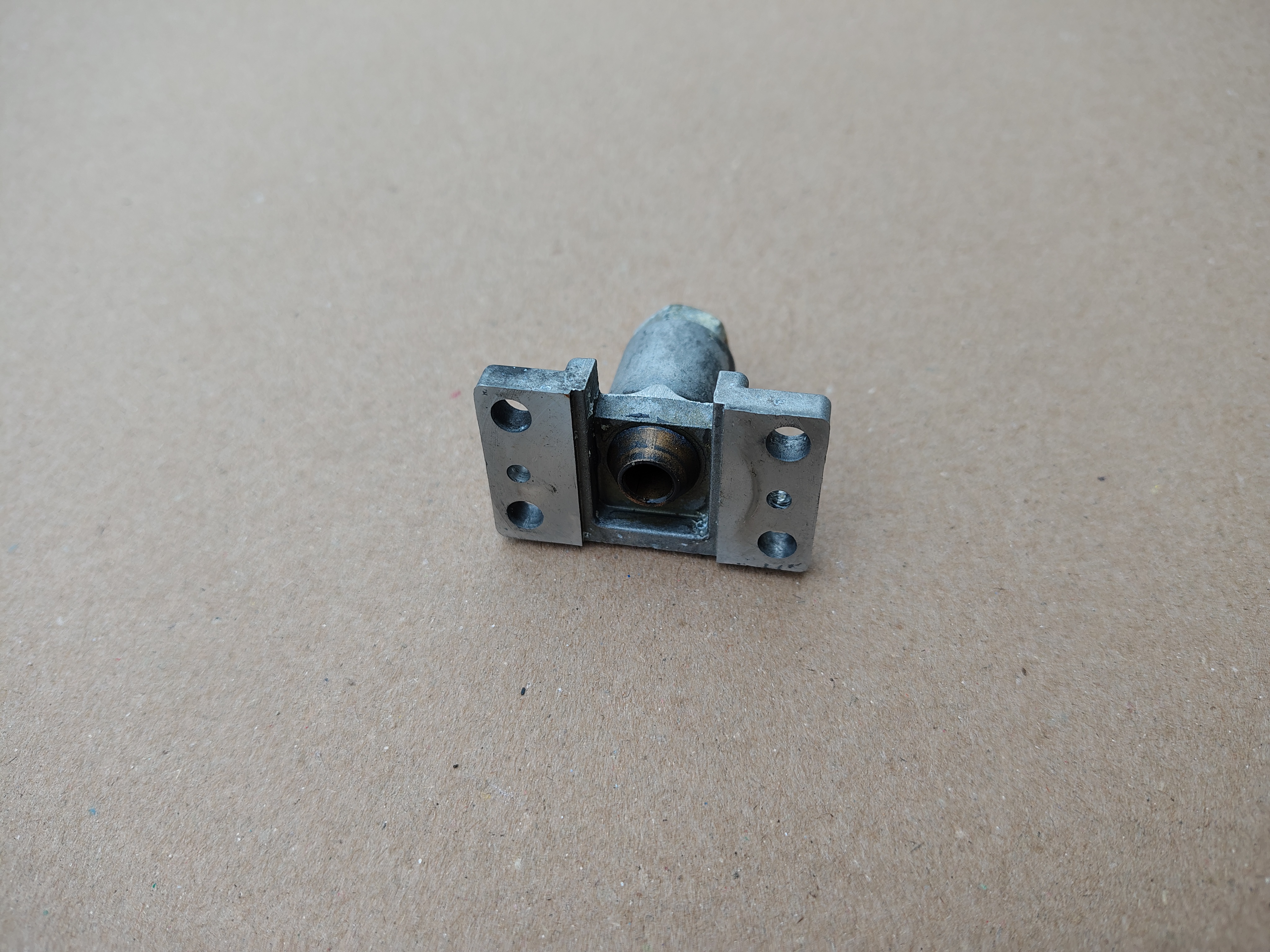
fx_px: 881
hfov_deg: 71.6
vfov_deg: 56.8
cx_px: 635
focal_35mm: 24
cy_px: 476
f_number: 1.8
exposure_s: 1/100
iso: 112
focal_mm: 5.56
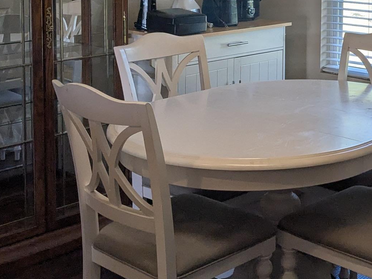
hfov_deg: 28.4
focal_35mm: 67
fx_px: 720
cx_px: 298
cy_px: -9
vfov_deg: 21.1
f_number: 1.73
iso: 74
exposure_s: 1/254
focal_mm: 4.38
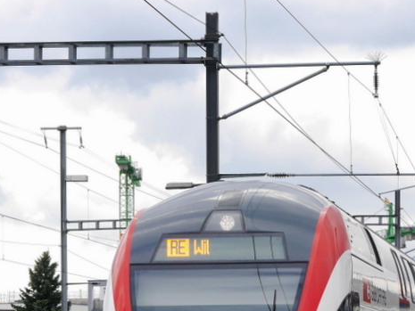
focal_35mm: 156
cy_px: 358
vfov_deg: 9.4
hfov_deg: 12.6
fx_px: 1871
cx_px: 296
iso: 160
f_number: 7.1
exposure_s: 1/200
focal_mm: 33
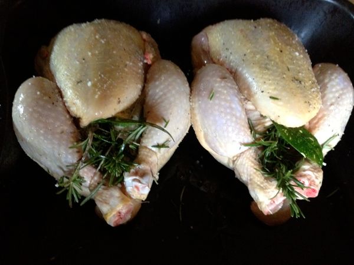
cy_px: 132
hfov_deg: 52.6
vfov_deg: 40.7
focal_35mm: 35
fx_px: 358
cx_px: 177
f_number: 2.4
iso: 640
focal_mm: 4.28
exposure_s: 1/15
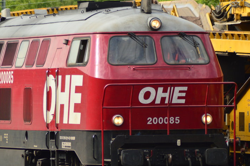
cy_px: 102
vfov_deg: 2.7
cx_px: 124
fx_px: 3495
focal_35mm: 504
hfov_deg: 4.1
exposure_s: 1/640
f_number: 5.6
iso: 200
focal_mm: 200
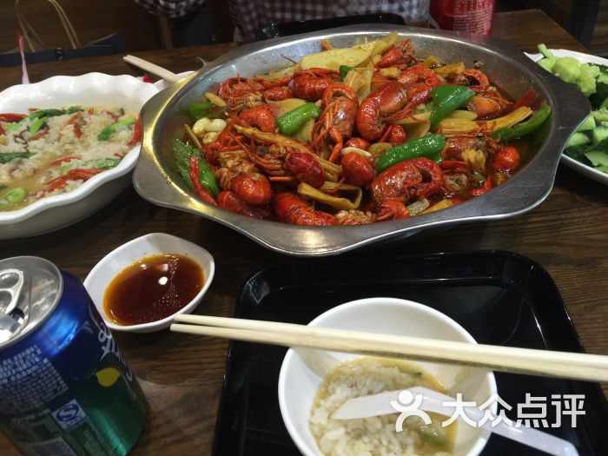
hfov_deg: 61.7
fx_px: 509
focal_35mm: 29
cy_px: 228
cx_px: 304
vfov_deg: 48.2
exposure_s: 1/17
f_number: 2.2
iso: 50
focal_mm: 4.15
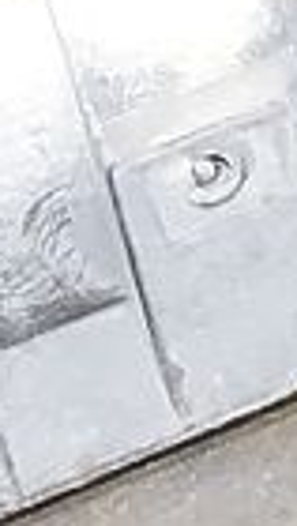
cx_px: 1509
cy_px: -1225
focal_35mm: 259
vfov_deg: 7.1
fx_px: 3617
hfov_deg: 4.1
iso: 320
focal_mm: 5.23
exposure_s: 1/25
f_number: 1.8
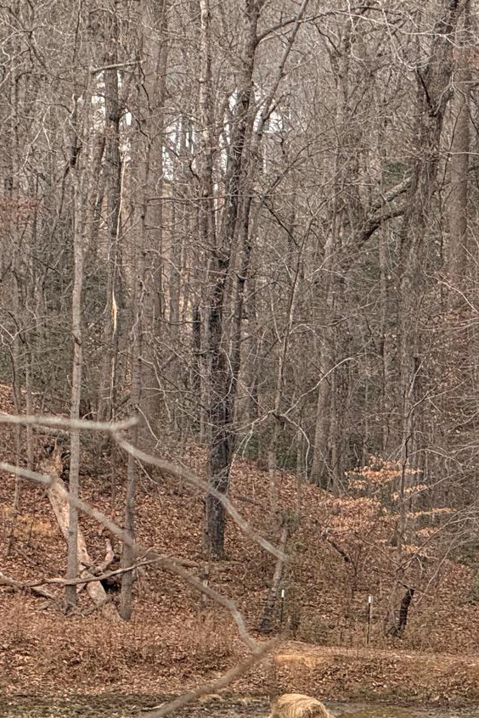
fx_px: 6027
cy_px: 532
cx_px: 538
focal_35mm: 302
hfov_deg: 4.5
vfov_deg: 6.8
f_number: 2.8
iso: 100
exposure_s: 1/99
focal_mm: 15.66
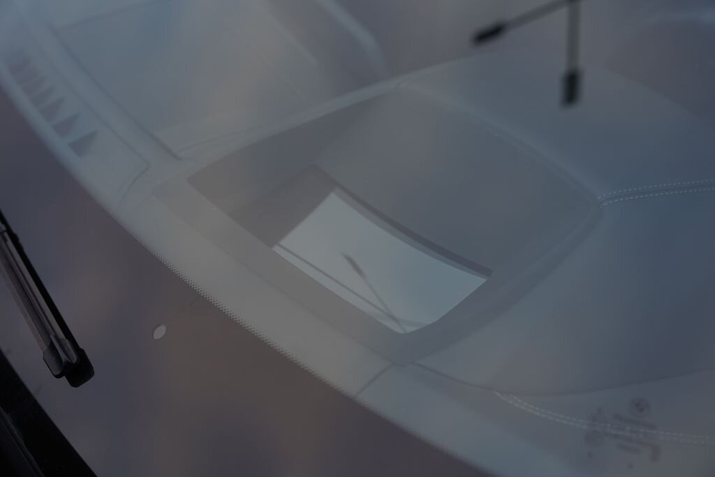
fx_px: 775
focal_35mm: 39
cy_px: 238
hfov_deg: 49.5
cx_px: 358
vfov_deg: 34.2
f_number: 4
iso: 100
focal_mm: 39
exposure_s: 1/80
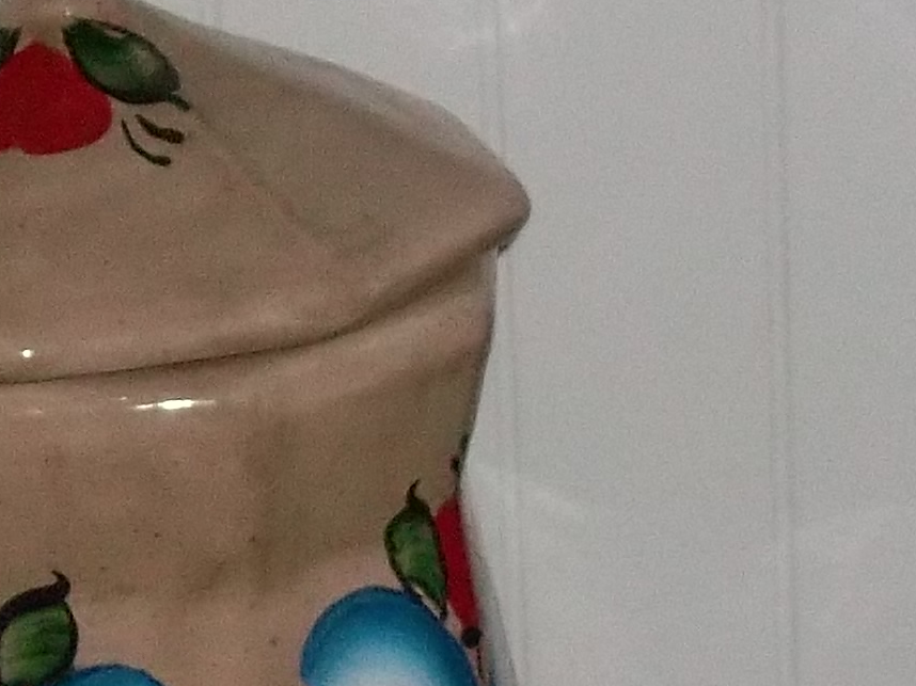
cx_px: 599
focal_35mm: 245
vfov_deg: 6.1
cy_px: 567
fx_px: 6481
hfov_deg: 8.1
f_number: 3.6
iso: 320
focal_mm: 8.8
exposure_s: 1/80
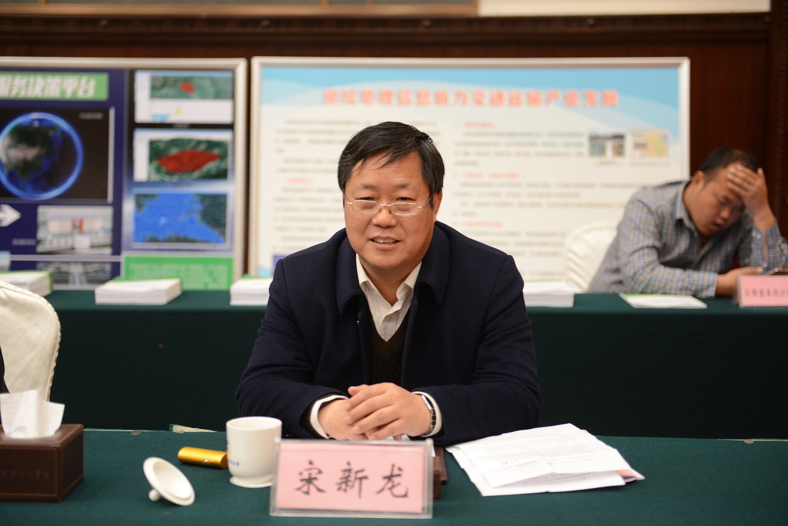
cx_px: 394
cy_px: 263
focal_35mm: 60
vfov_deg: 22.6
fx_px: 1314
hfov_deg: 33.4
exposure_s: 1/125
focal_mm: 60
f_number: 2.8
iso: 1250
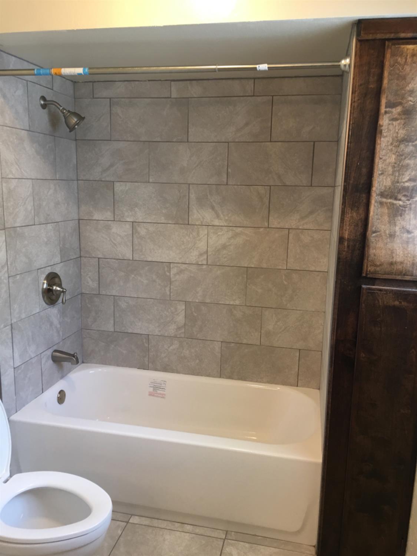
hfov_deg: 48.2
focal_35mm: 29
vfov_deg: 61.7
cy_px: 278
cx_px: 208
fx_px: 466
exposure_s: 1/15
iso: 40
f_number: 2.2
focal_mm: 4.15
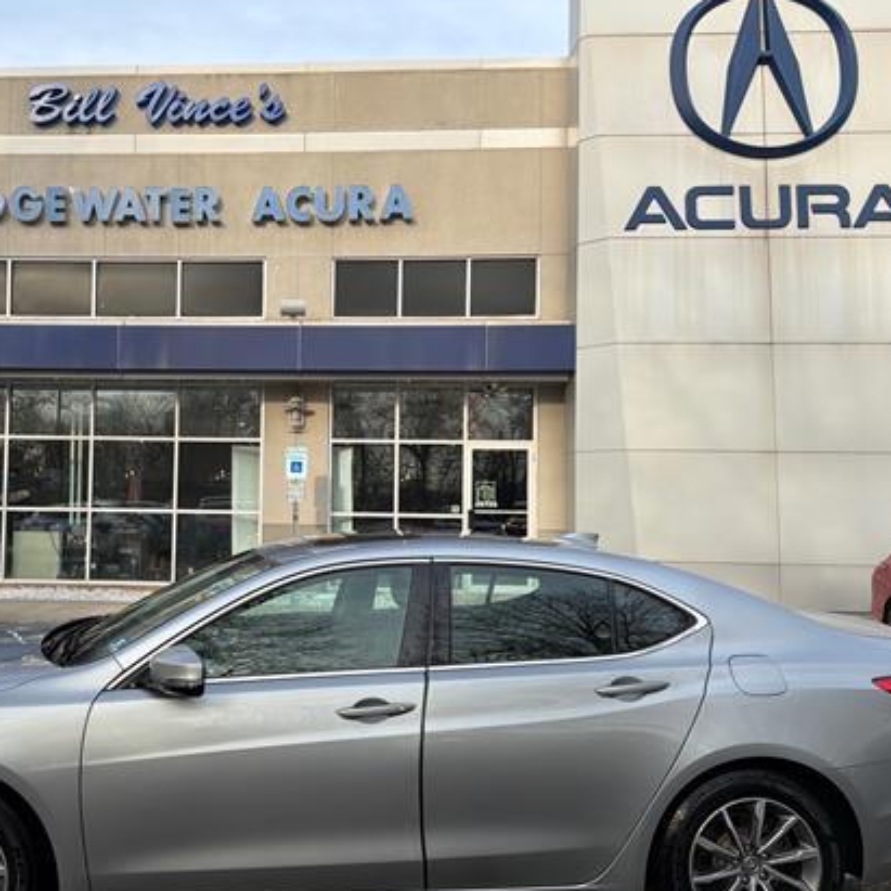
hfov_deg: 48.5
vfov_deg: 49.7
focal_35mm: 33
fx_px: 961
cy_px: 464
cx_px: 264
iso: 80
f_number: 1.78
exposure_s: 1/2169
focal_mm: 6.76
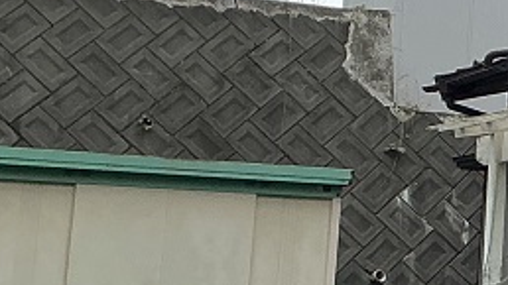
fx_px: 1993
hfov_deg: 13.3
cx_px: 860
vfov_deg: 8.1
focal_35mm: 148
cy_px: -51
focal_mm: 3
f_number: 1.8
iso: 25
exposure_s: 1/442
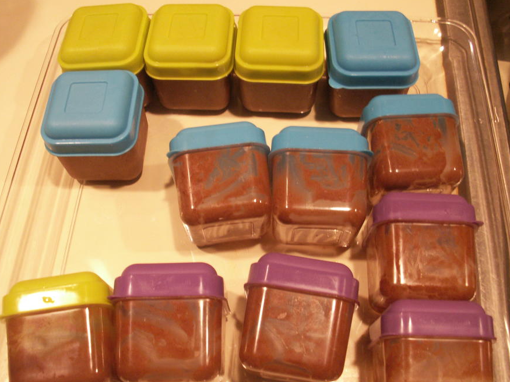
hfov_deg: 51.4
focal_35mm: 36
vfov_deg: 39.6
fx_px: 530
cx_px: 254
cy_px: 195
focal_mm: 5.86
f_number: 2.8
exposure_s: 1/13
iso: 160
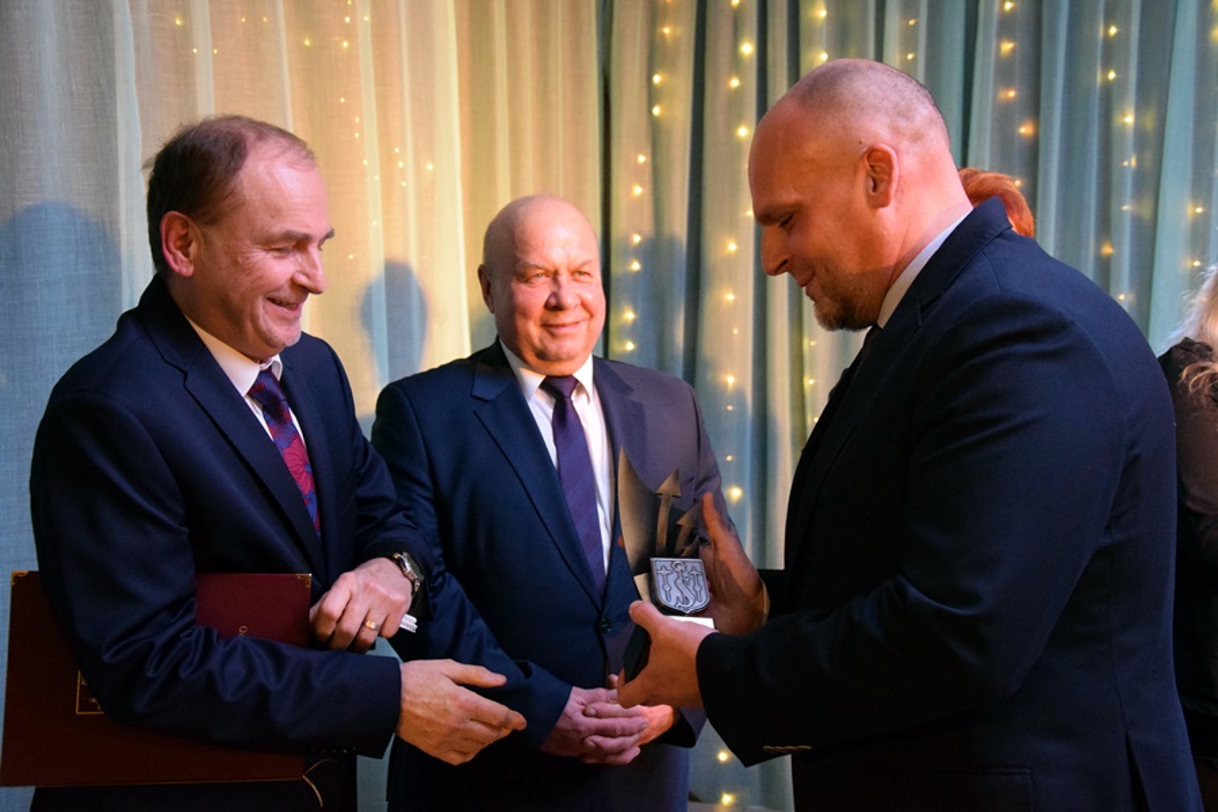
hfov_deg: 38.9
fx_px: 1725
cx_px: 609
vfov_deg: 26.5
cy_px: 406
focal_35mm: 51
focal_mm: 34
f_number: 4.5
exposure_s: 1/125
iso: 5600
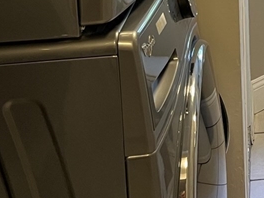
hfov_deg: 17.6
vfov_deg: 13.5
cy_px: -133
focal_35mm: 101
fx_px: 770
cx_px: 391
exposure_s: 1/60
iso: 100
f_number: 1.6
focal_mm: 5.1
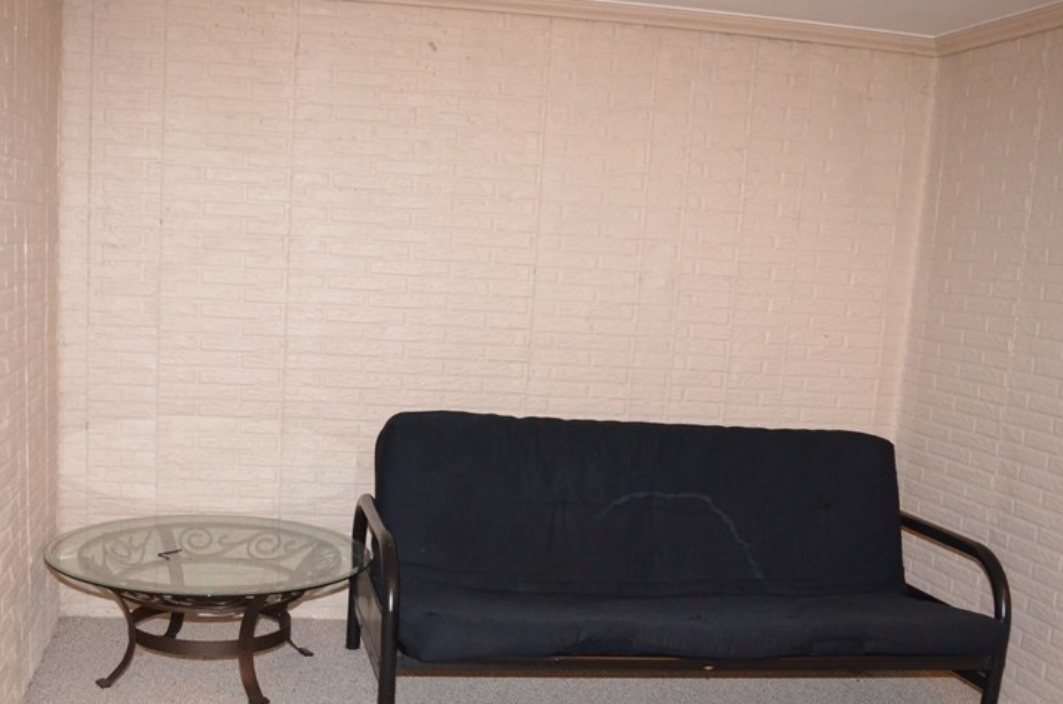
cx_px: 413
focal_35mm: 41
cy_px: 505
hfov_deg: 47.2
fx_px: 1208
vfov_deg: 32.0
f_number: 4
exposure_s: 1/60
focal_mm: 18
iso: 3200
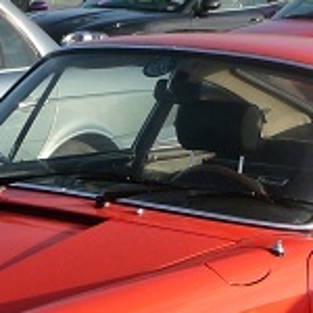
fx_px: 1657
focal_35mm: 162
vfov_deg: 10.7
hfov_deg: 10.8
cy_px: 309
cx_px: 77
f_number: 4
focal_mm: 7.1
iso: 160
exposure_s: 1/640
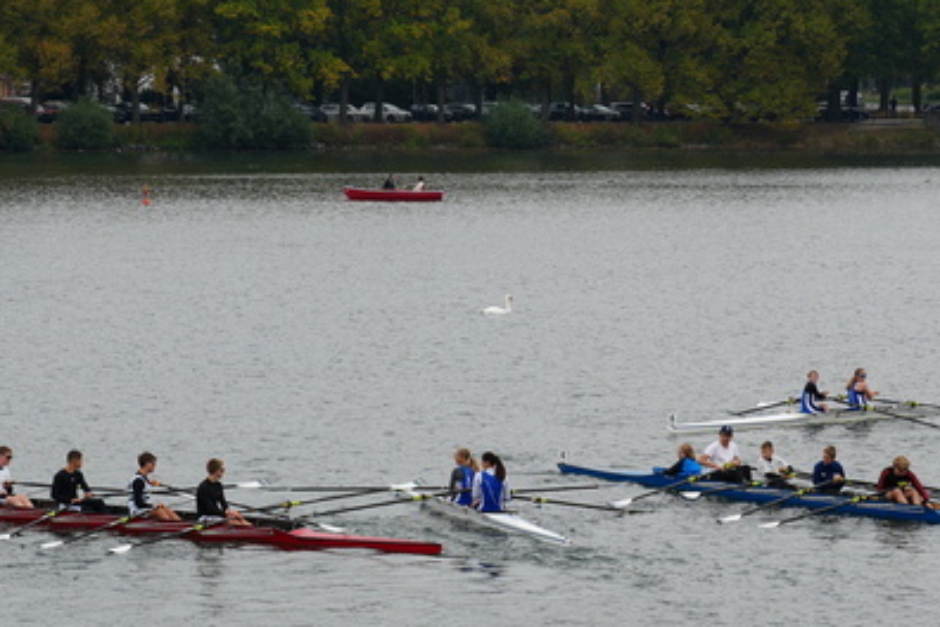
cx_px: 477
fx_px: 5086
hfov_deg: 10.6
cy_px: 476
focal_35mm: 195
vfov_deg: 7.0
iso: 100
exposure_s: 1/200
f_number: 7.1
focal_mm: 83
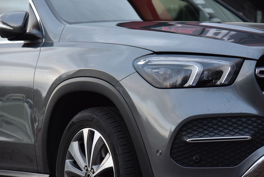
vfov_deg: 11.4
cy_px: 88
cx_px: 132
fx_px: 880
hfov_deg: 17.1
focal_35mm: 120
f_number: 5
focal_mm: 120
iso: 500
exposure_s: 1/100
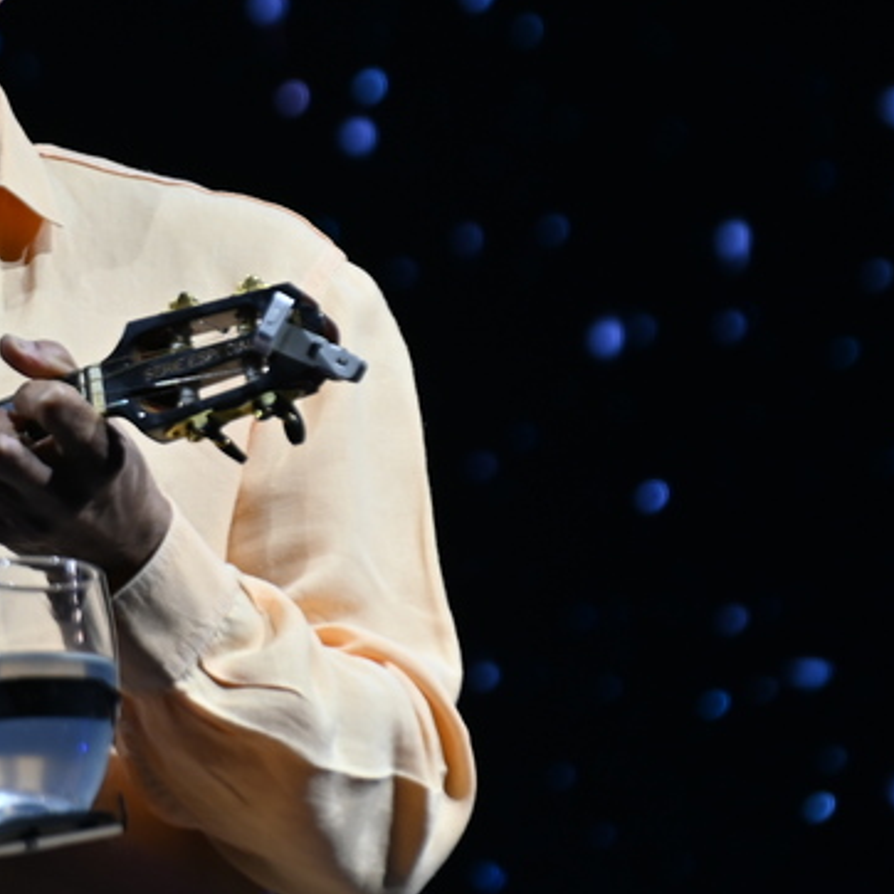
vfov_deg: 2.5
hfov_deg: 2.5
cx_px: -54
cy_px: 394
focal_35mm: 704
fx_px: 20570
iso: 100
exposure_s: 1/80
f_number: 5.3
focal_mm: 200
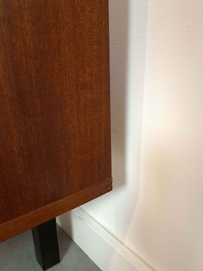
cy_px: 158
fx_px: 219
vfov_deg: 63.1
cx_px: 111
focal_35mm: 28
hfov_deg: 49.7
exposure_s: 1/33
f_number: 1.8
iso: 500
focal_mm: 5.23
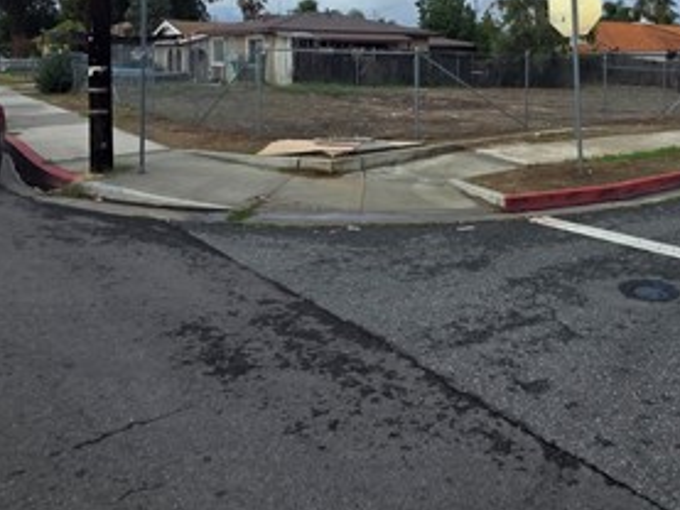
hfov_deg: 58.8
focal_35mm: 30
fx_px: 590
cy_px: 64
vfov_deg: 43.3
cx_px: 444
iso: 40
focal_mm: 2.2
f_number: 1.9
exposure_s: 1/2228
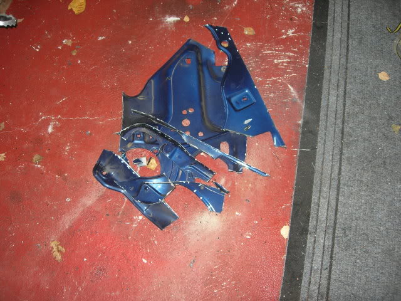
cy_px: 150
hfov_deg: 49.0
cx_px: 200
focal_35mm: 38
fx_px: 440
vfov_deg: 37.7
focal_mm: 7.8
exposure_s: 1/60.1
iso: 64
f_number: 2.8
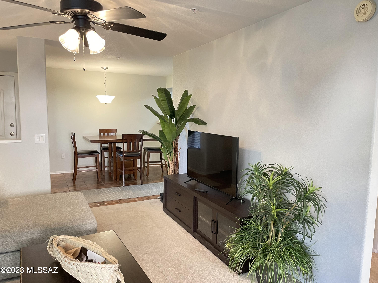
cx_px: 189
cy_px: 142
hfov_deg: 67.3
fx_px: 284
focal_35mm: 26
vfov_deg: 53.1
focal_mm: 4.2
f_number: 1.6
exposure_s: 1/60
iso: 320
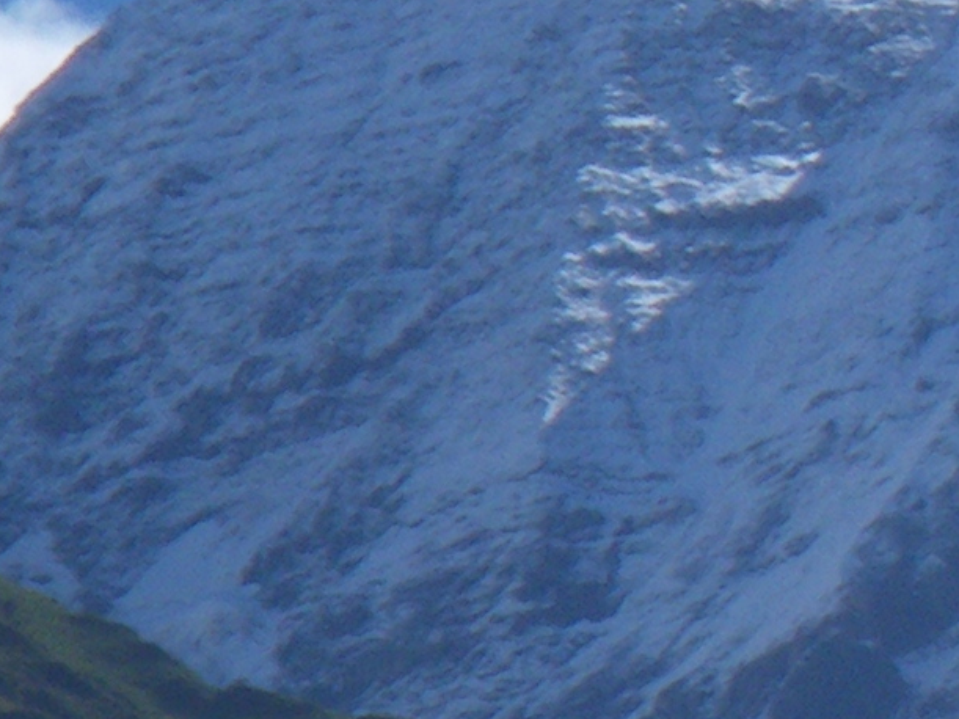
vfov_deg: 1.8
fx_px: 23156
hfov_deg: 2.4
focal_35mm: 836
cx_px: 2216
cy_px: 270
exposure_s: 1/400
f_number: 5.5
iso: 50
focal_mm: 25
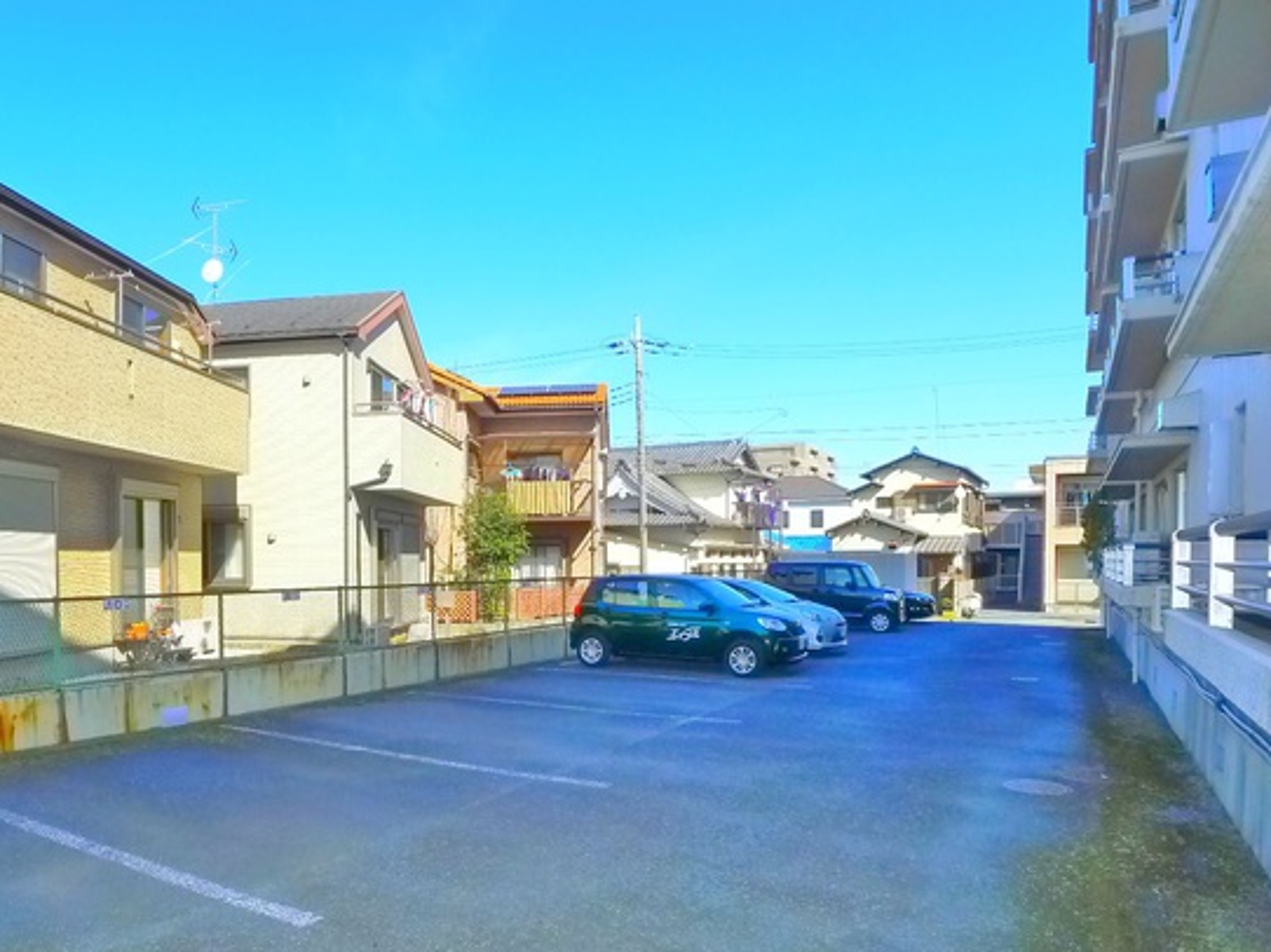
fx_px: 1138
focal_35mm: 31
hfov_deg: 57.6
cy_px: 594
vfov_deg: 45.0
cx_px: 474
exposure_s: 1/500
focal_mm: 5.1
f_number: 4
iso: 400
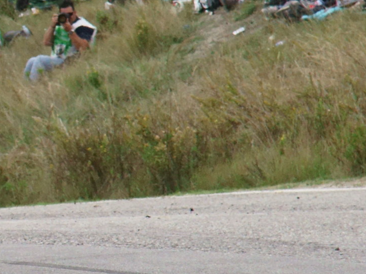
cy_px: 123
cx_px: -200
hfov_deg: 4.1
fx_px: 5042
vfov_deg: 3.1
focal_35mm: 477
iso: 2000
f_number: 8
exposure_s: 1/2000
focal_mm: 100
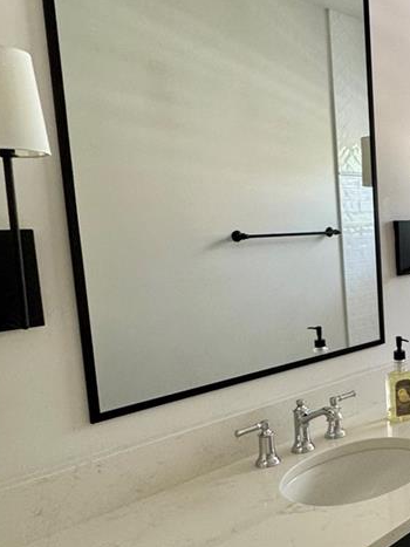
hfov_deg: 32.5
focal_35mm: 36
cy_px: 287
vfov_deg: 51.3
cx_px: 496
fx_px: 569
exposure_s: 1/60
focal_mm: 2.22
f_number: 2.2
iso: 200
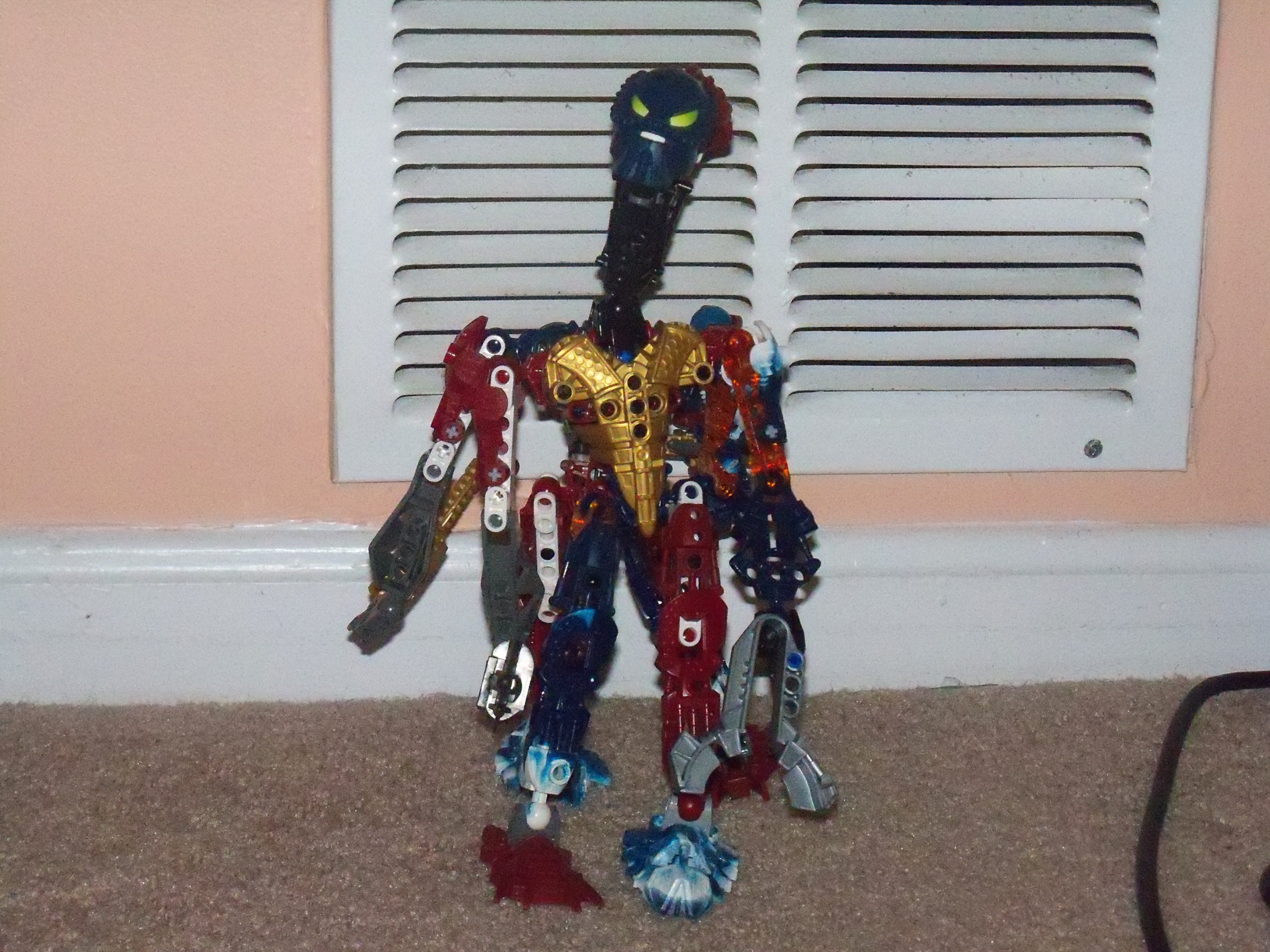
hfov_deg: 24.4
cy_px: 476
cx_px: 635
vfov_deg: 18.4
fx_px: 2935
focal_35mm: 80
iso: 1600
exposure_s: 1/500
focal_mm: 14.2
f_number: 4.1
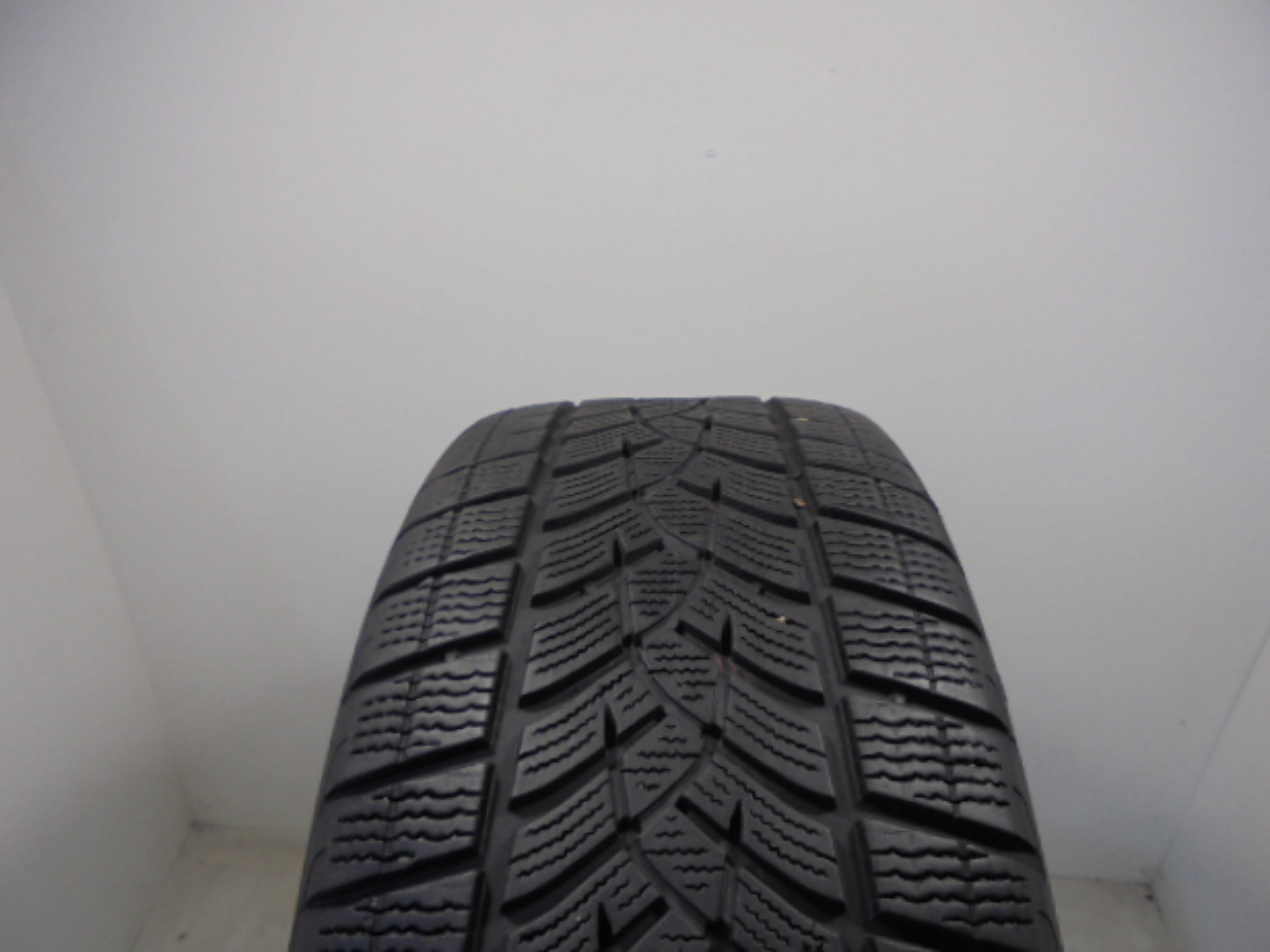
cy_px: 480
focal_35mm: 27
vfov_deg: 51.4
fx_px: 991
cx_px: 649
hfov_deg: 65.3
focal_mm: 4.6
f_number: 3.5
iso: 100
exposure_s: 1/30
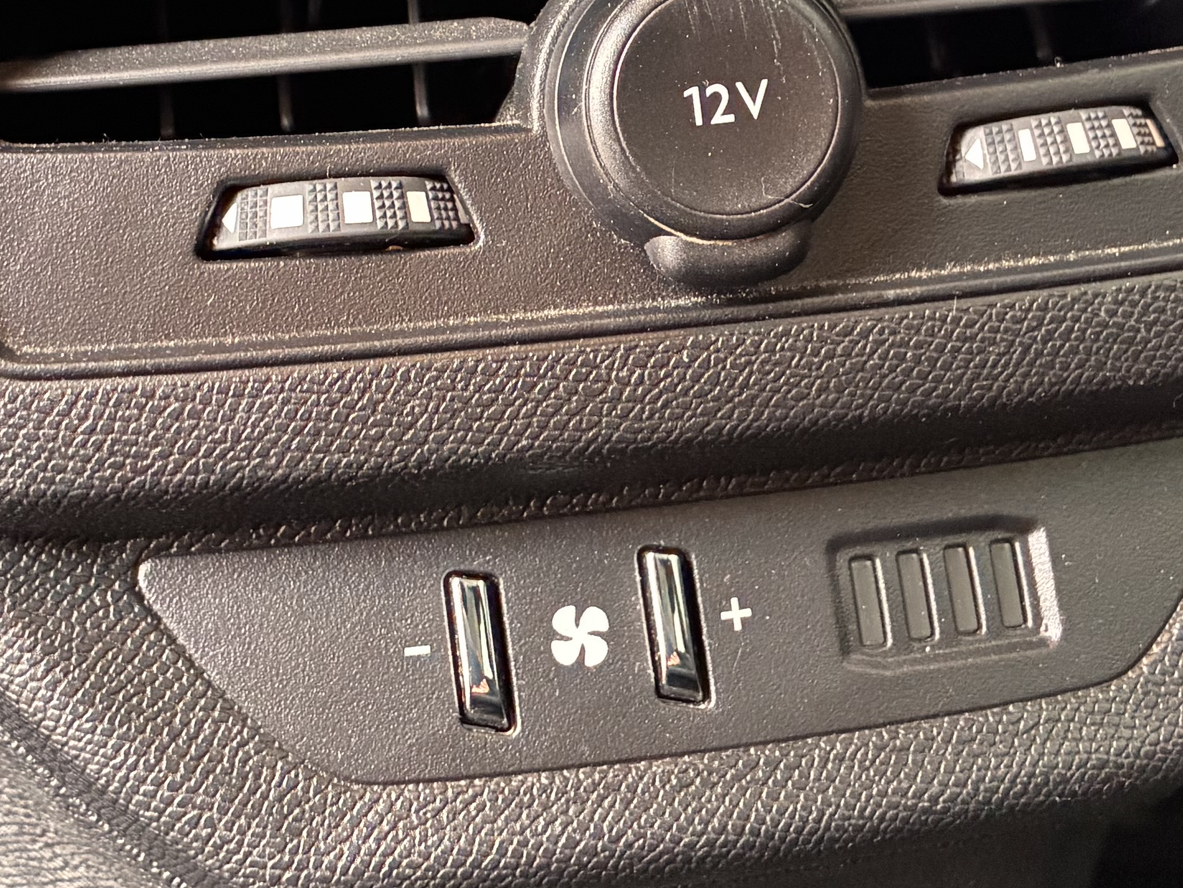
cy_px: 130
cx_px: 533
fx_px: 2495
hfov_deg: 26.7
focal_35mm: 73
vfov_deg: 19.9
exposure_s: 1/30
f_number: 1.64
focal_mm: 4.2
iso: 400
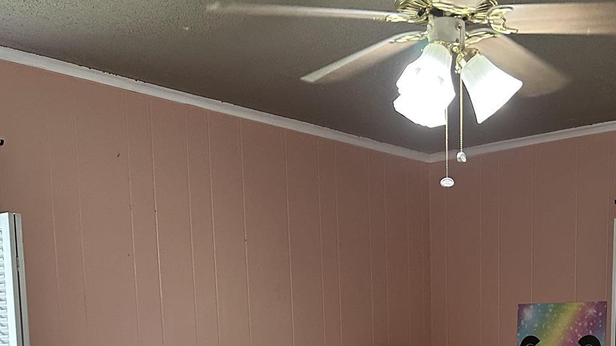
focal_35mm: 65
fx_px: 1061
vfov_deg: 16.4
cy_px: 559
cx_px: 466
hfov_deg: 31.7
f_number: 1.78
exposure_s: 1/82
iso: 250
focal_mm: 6.86
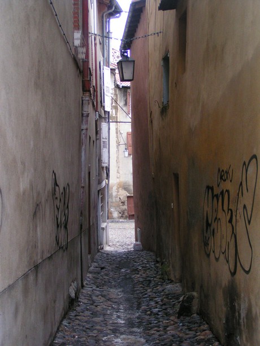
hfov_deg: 27.0
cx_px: 130
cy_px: 173
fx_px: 541
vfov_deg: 35.5
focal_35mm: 54
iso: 200
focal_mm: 8.3
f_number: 3.2
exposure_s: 1/40
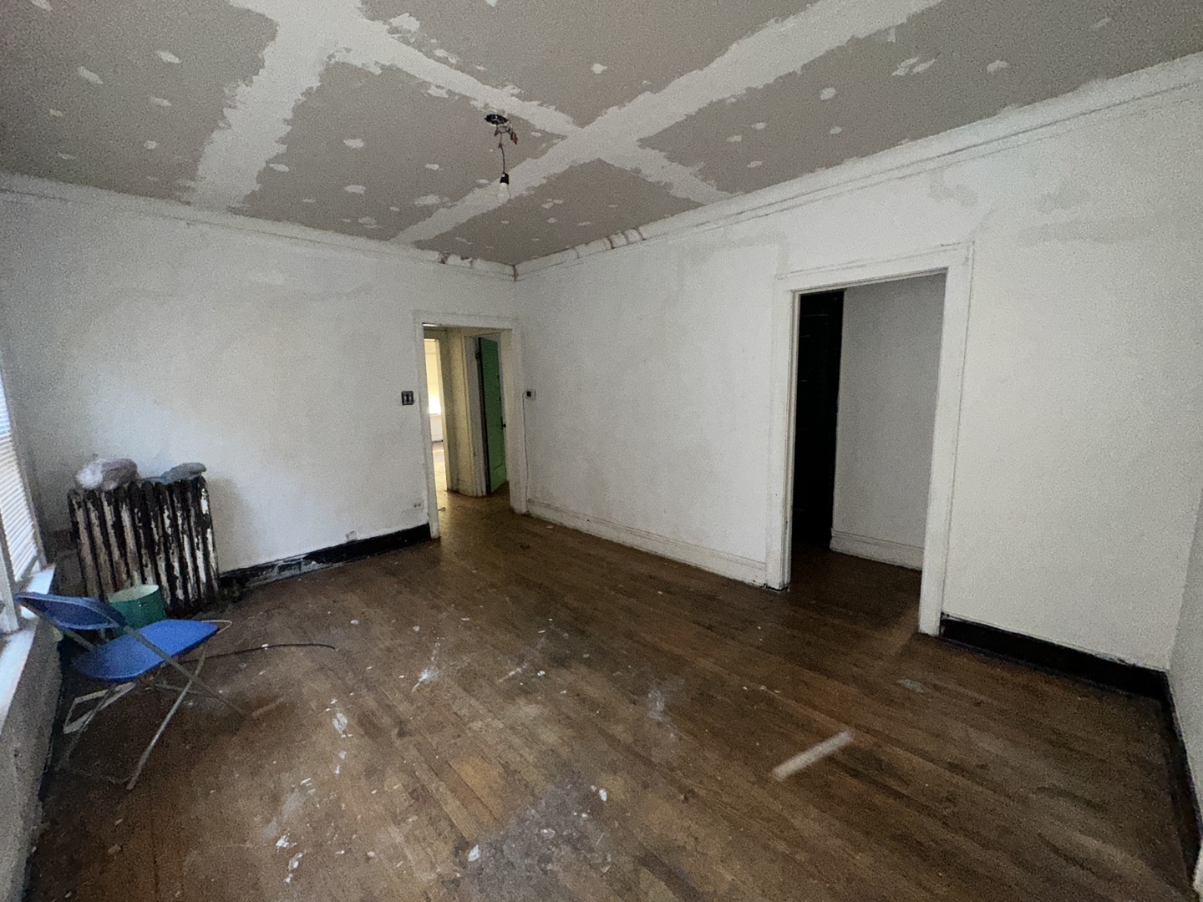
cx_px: 602
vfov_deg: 85.7
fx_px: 487
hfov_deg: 102.1
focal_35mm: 14
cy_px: 451
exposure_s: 1/60
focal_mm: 2.22
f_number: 2.2
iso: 500
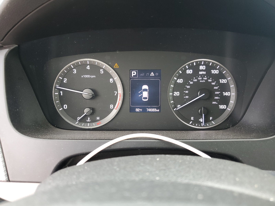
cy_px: 103
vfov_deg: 53.1
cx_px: 138
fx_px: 207
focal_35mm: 26
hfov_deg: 67.3
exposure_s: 1/60.2
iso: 100
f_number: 1.5
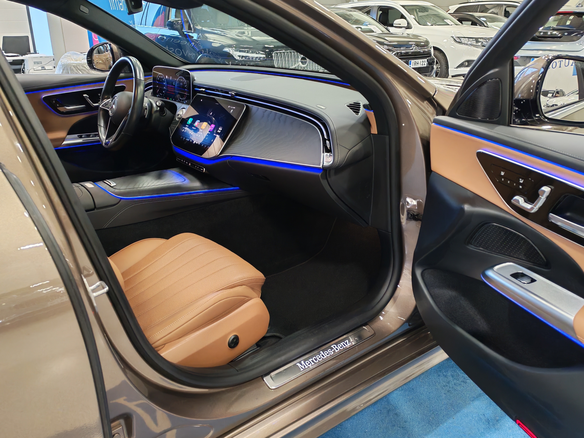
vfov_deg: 45.4
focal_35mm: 31
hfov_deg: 58.4
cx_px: 292
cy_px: 219
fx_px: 523
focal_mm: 6.12
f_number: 1.9
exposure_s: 1/100
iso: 800
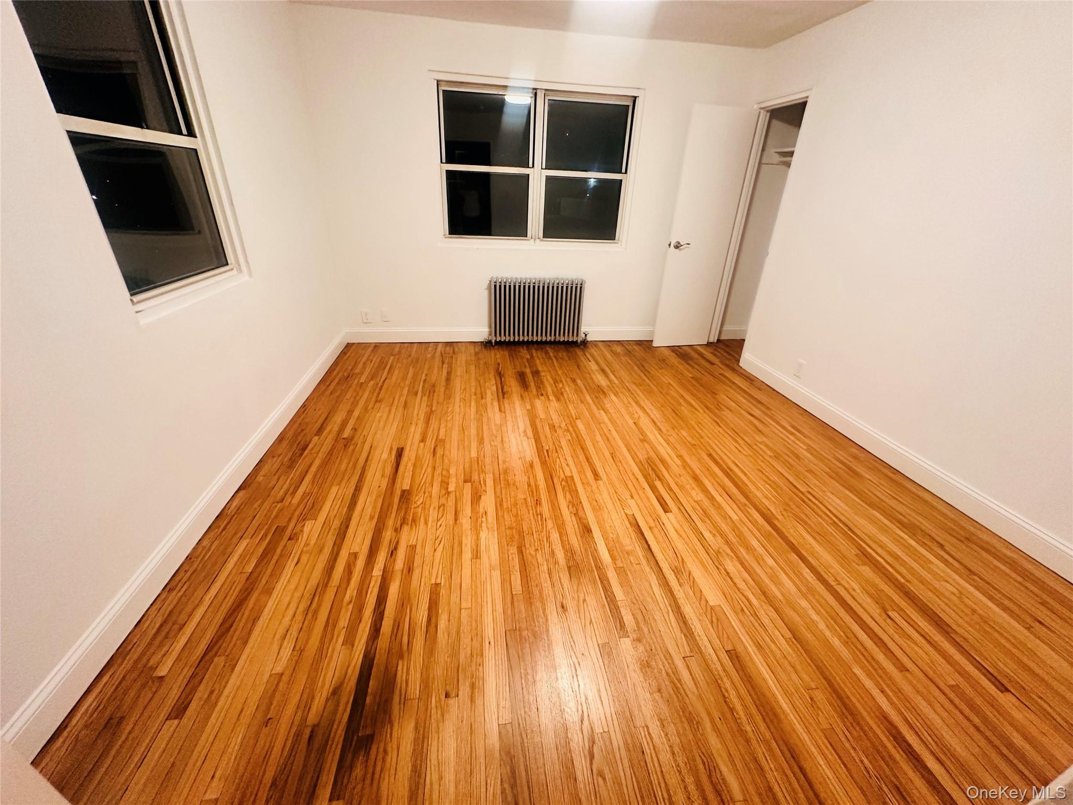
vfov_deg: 85.7
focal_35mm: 14
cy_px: 402
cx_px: 536
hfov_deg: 102.1
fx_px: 434
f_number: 2.2
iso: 400
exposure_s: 1/60
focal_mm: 2.22
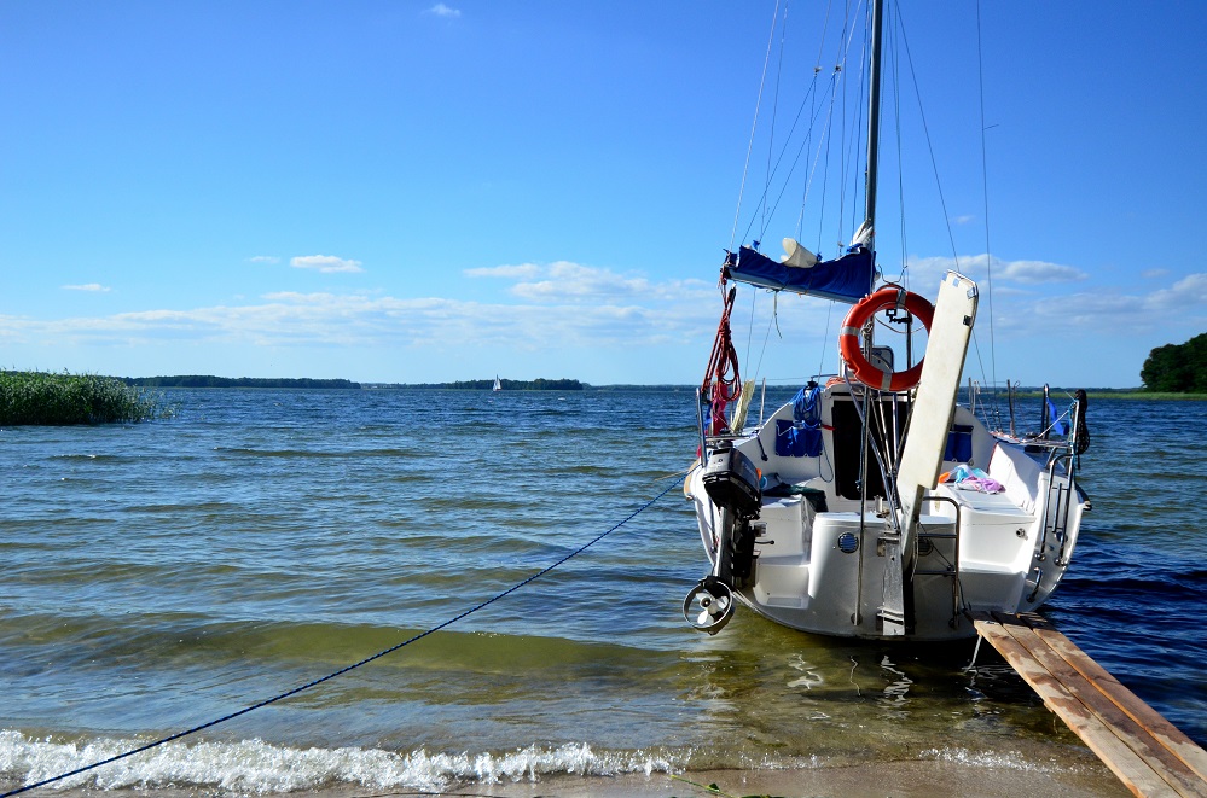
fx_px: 1204
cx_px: 604
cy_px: 399
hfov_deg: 53.2
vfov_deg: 36.7
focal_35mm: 36
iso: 900
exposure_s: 1/8000
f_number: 4.5
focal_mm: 24
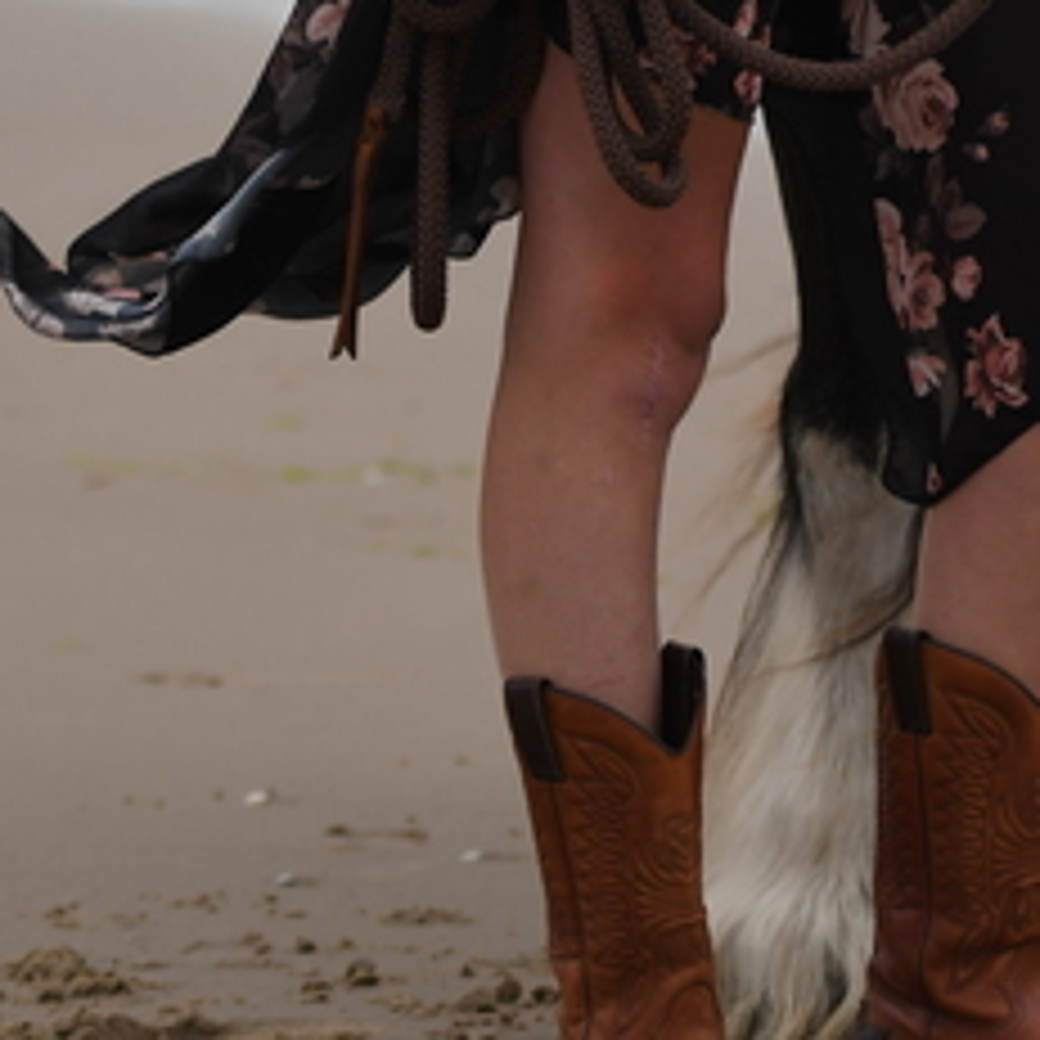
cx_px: 941
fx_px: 9042
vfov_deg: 6.5
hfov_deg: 6.6
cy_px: -441
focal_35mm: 266
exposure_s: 1/500
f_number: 2.8
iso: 320
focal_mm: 70
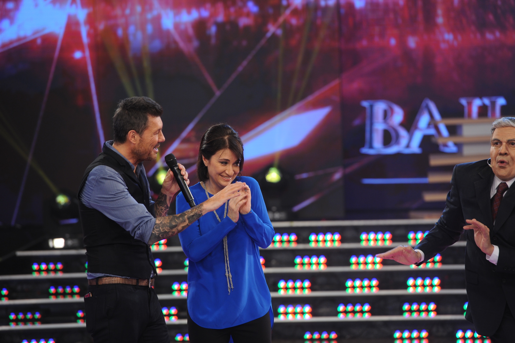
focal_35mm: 195
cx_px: 258
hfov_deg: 10.6
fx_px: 2788
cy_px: 172
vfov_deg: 7.0
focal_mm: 195
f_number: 4.5
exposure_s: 1/250
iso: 800
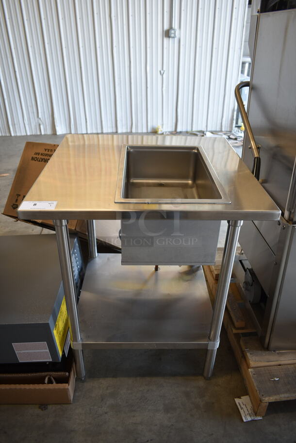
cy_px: 222
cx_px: 148
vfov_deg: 67.3
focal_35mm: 27
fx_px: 332
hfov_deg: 48.0
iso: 160
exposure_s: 1/30
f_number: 3.5
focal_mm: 18
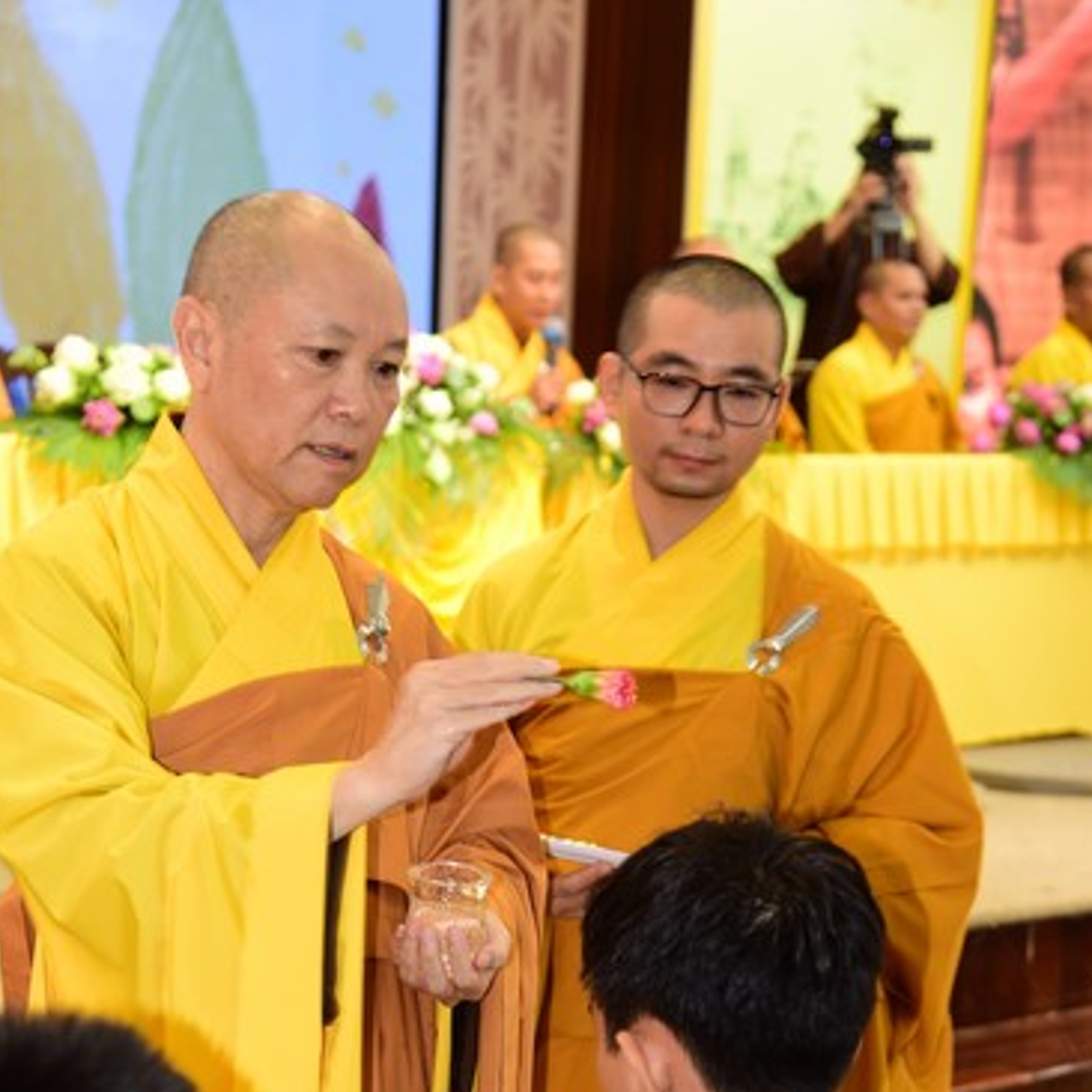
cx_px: 489
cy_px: 886
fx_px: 2962
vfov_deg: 20.6
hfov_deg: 20.9
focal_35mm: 83
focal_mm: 55
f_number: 4
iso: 800
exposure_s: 1/40
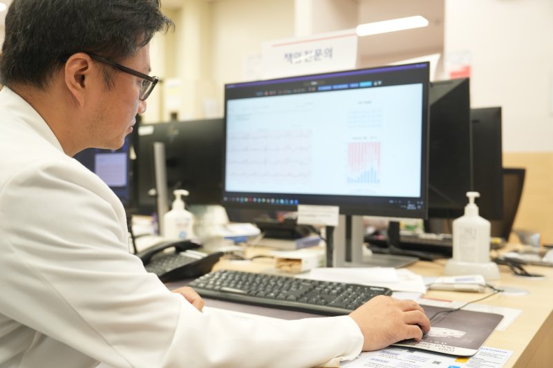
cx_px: 276
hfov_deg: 55.8
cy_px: 184
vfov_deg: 38.9
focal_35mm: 34
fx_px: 522
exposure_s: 1/100
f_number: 2.8
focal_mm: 34
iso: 640
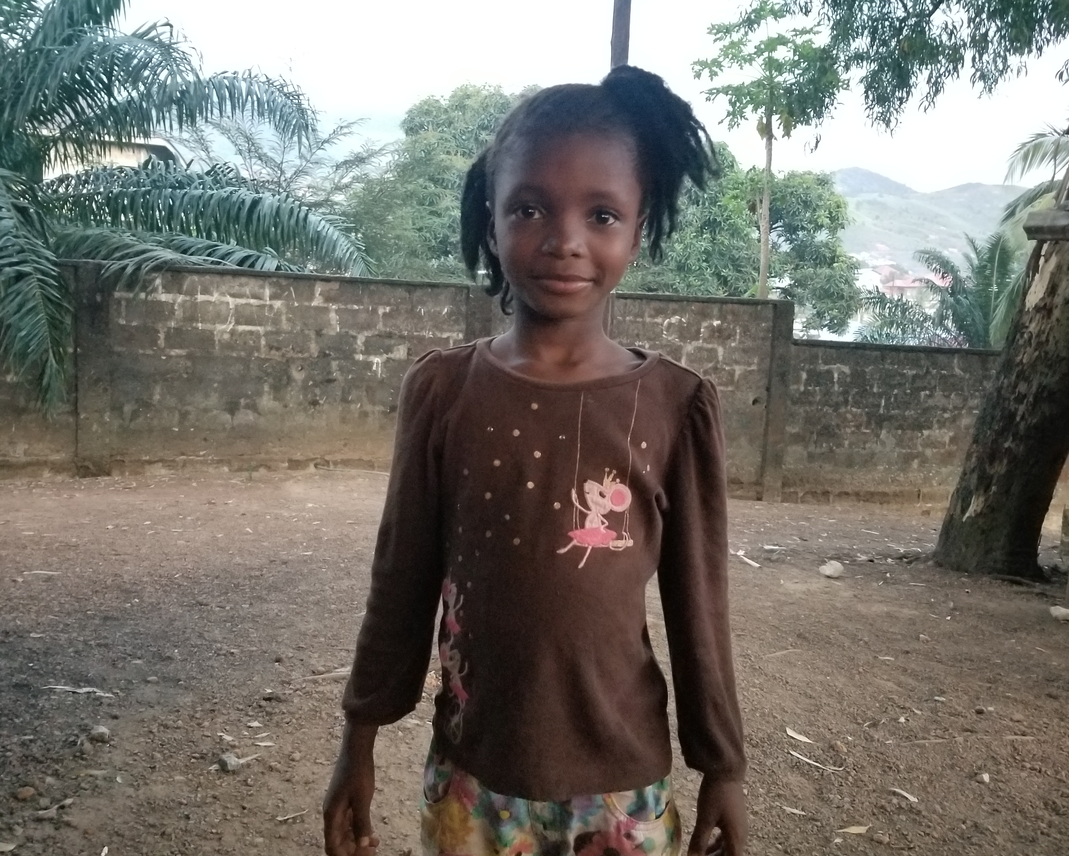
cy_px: 455
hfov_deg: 60.4
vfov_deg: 49.9
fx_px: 918
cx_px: 539
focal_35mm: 29
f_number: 1.7
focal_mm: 4.25
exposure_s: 1/10
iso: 1000
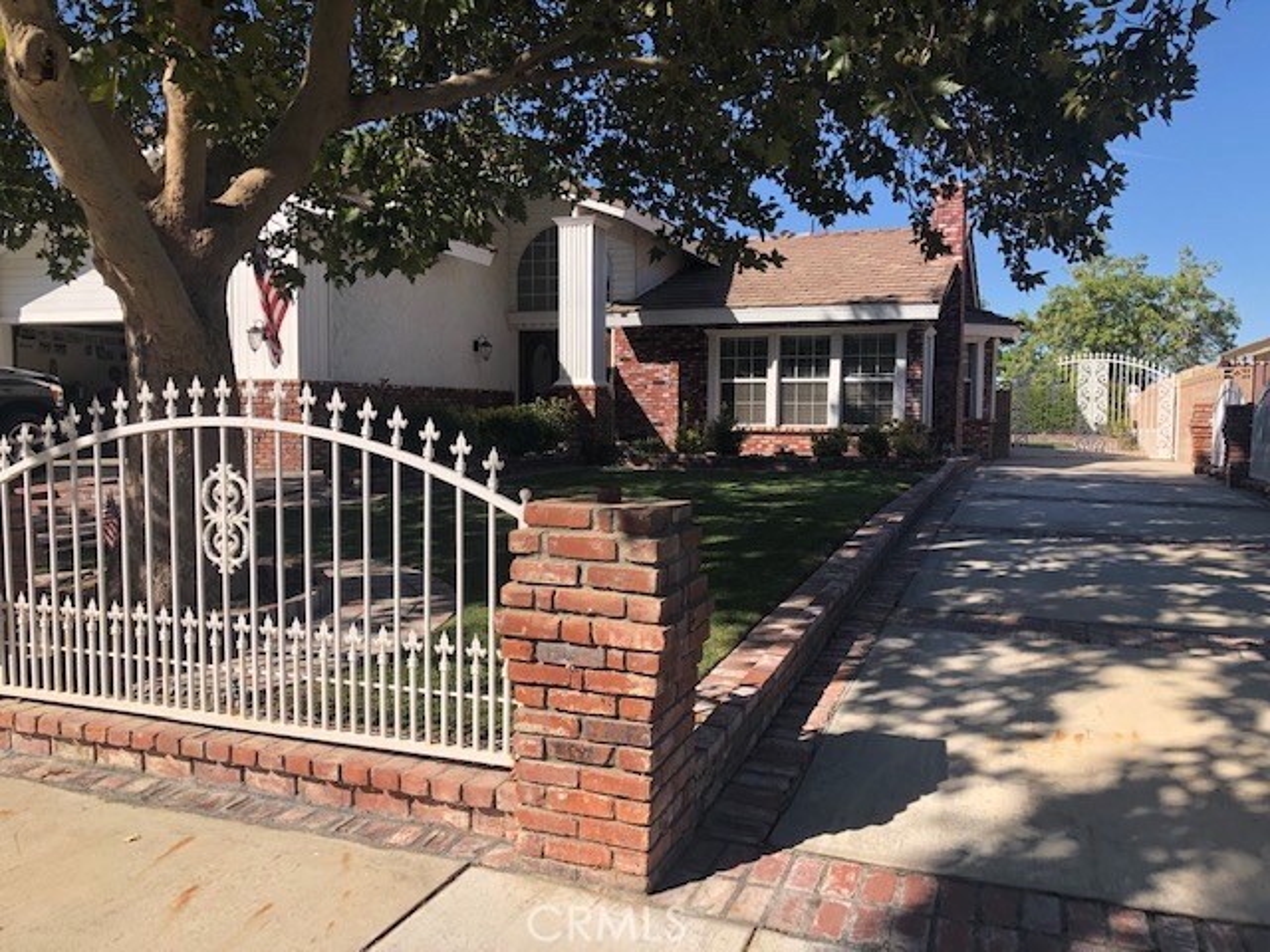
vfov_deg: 49.7
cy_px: 476
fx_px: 1027
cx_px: 635
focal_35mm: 28
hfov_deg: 63.4
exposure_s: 1/1548
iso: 20
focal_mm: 3.99
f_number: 1.8
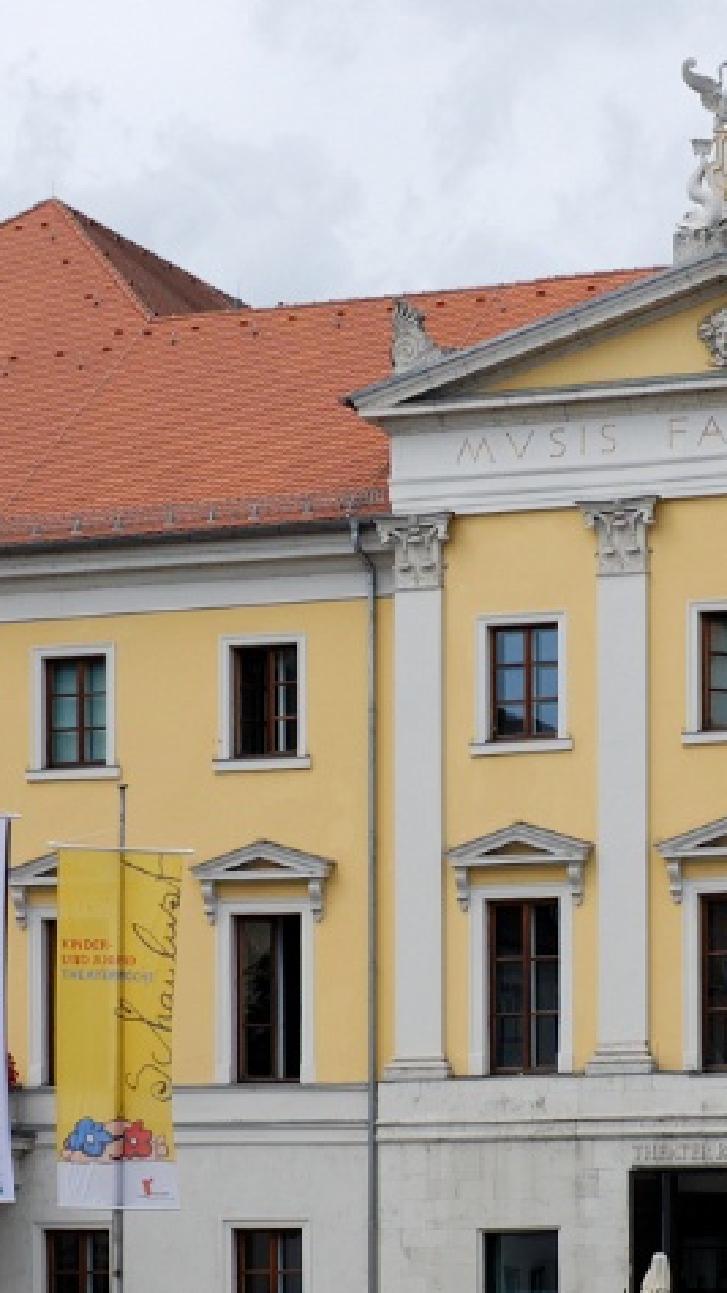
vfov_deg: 19.9
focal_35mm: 105
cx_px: 670
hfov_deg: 11.4
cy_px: 1184
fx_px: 3600
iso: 100
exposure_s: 1/250
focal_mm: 24
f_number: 8
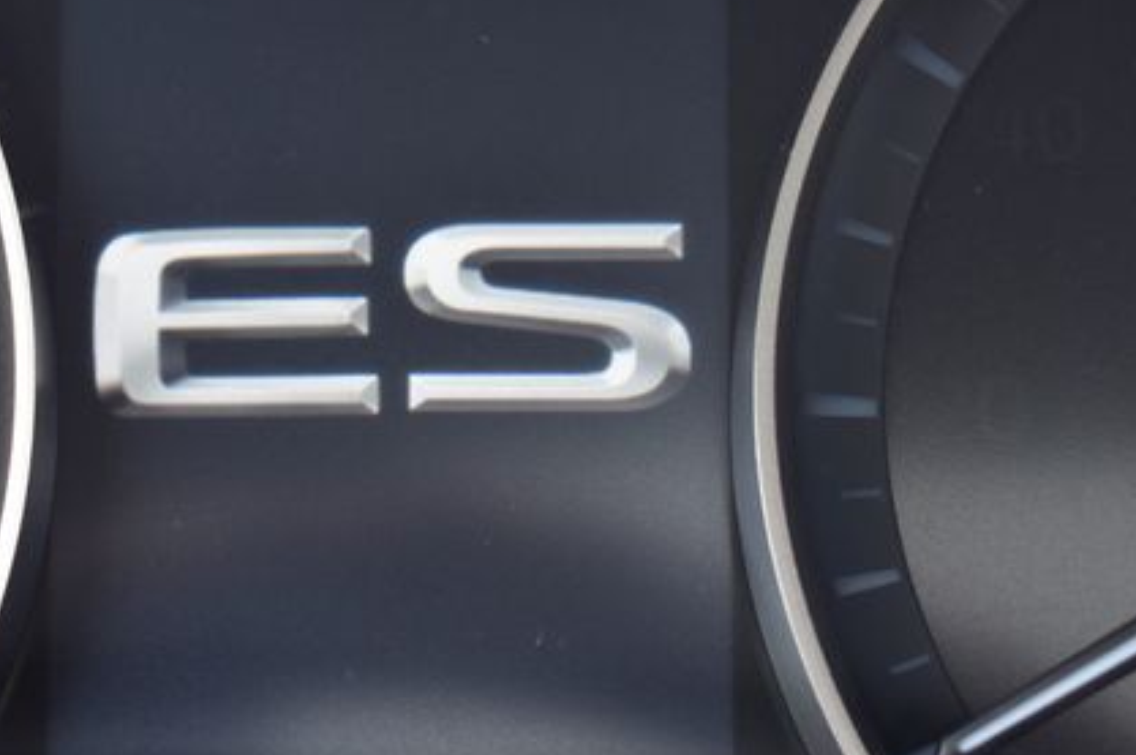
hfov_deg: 16.1
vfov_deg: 10.8
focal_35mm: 127
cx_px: 275
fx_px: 3996
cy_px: 406
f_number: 7.1
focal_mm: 55
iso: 400
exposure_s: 1/30
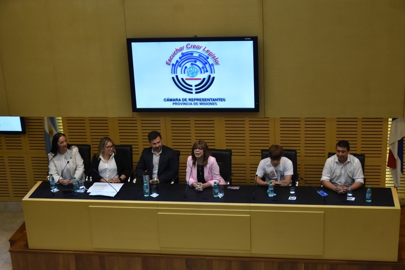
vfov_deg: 22.6
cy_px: 135
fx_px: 675
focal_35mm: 60
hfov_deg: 33.4
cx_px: 202
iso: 1400
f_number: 4.5
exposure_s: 1/125
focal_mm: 40
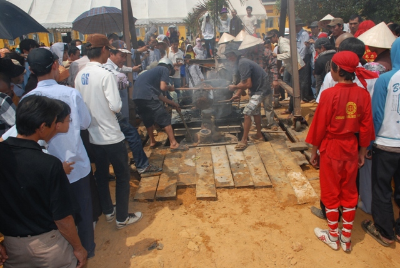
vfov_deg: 43.7
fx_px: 334
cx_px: 200
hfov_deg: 61.9
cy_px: 134
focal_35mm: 30
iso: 200
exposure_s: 1/200
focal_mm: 20
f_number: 11
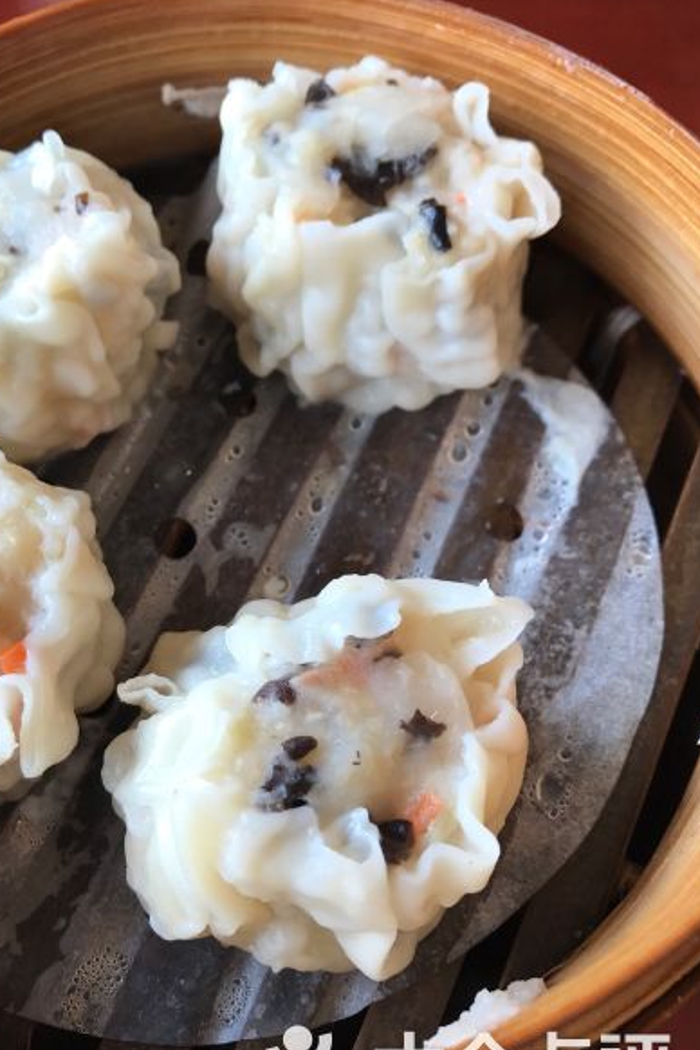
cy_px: 530
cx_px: 244
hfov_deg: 37.5
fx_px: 1021
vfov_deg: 54.4
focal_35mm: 35
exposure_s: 1/50
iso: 25
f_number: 1.8
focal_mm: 3.99
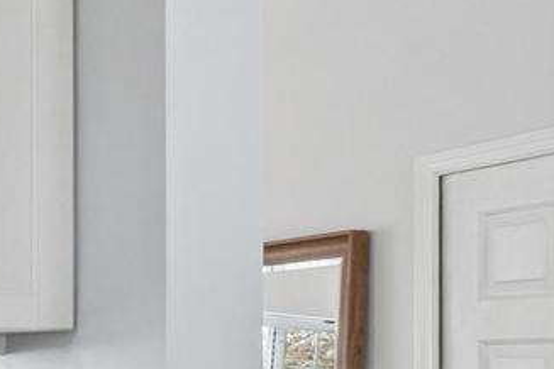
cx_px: -486
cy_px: 401
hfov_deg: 20.1
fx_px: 1016
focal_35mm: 66
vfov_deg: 19.8
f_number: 8
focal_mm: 10
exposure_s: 1/60
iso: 400
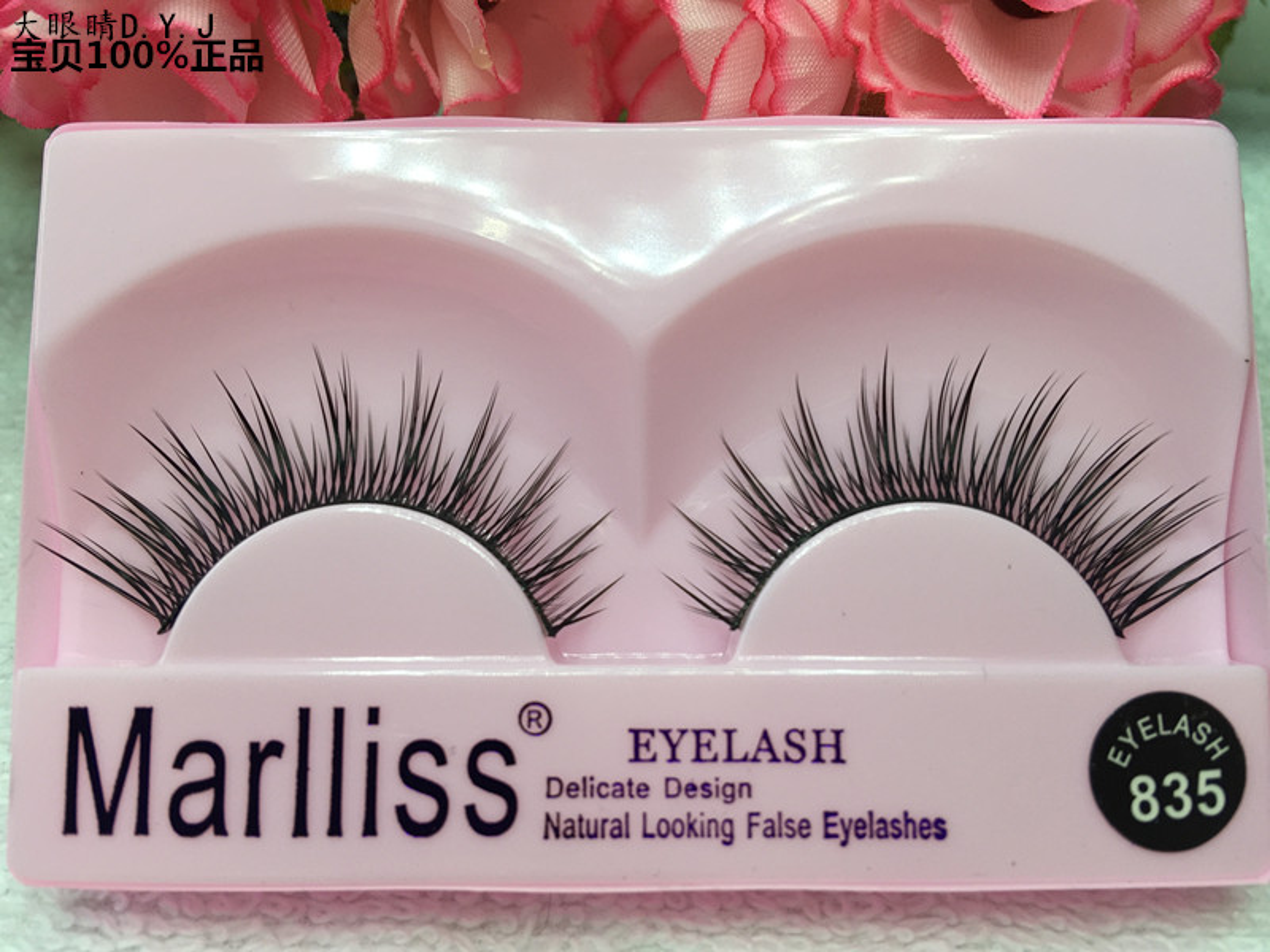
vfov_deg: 48.2
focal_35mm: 29
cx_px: 635
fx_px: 1064
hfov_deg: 61.7
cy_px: 476
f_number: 2.2
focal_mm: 4.15
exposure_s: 1/120
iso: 40
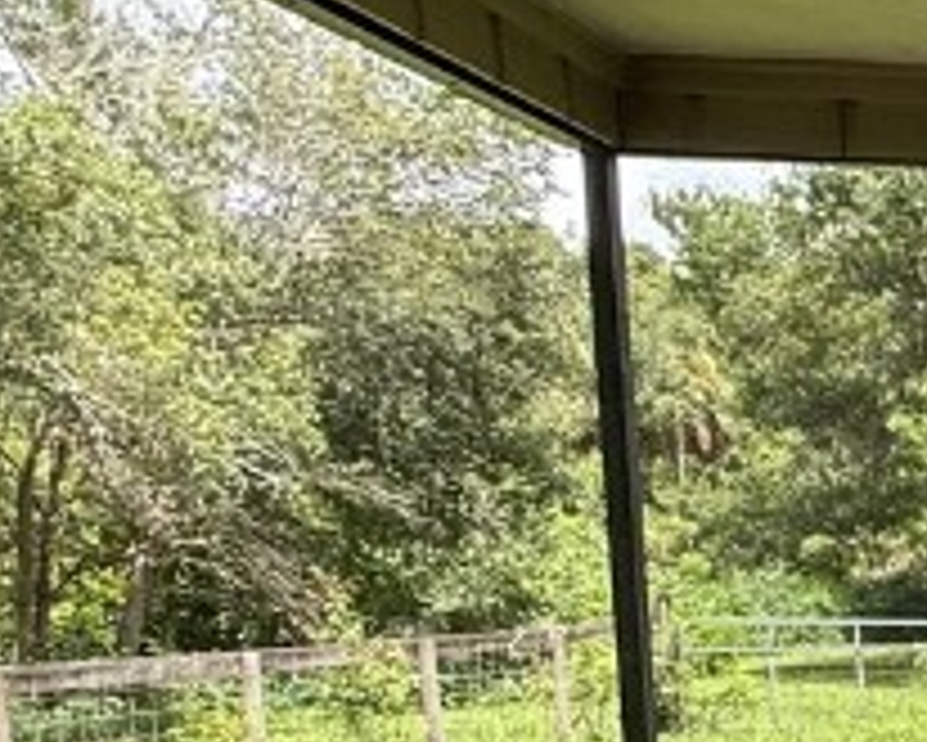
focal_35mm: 68
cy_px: 733
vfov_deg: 21.7
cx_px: 1750
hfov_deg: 19.4
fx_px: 1867
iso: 64
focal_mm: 2.22
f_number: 2.2
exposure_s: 1/413
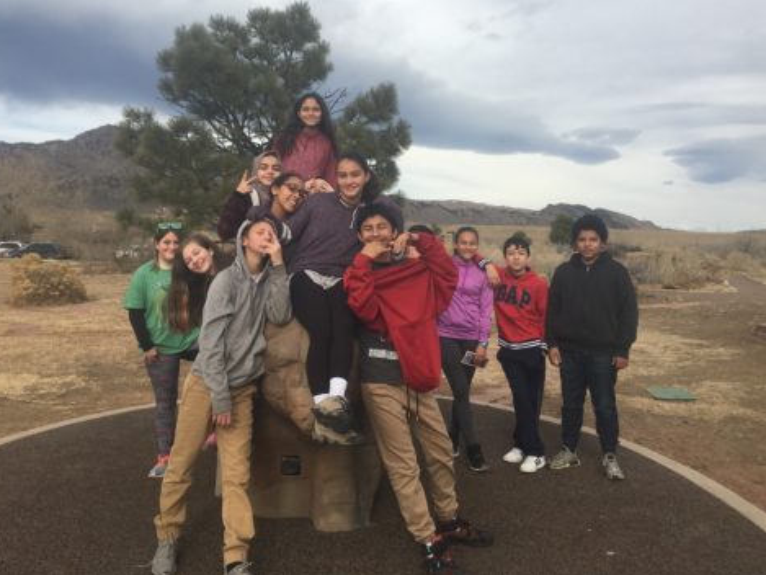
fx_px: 753
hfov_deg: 53.9
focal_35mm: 34
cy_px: 243
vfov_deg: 41.7
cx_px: 353
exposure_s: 1/1425
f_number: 2.2
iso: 25
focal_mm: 4.15
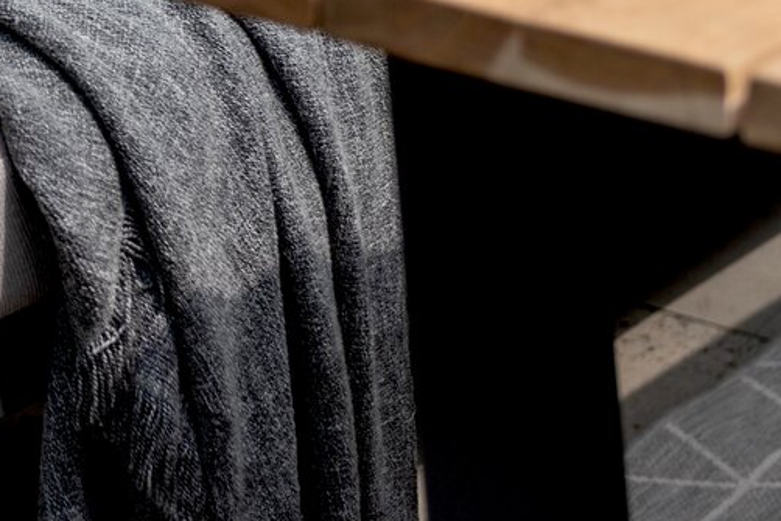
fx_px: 4014
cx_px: -389
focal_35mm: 185
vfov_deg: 7.3
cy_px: -247
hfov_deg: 10.7
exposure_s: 1/1600
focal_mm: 58
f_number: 3.5
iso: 100
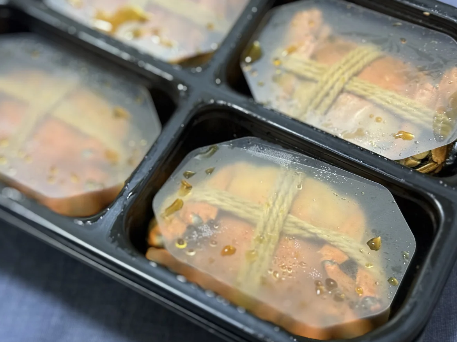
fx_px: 779
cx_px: 209
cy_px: 142
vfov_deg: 24.8
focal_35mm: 59
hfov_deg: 32.7
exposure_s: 1/40
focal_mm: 6.76
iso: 500
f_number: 1.78
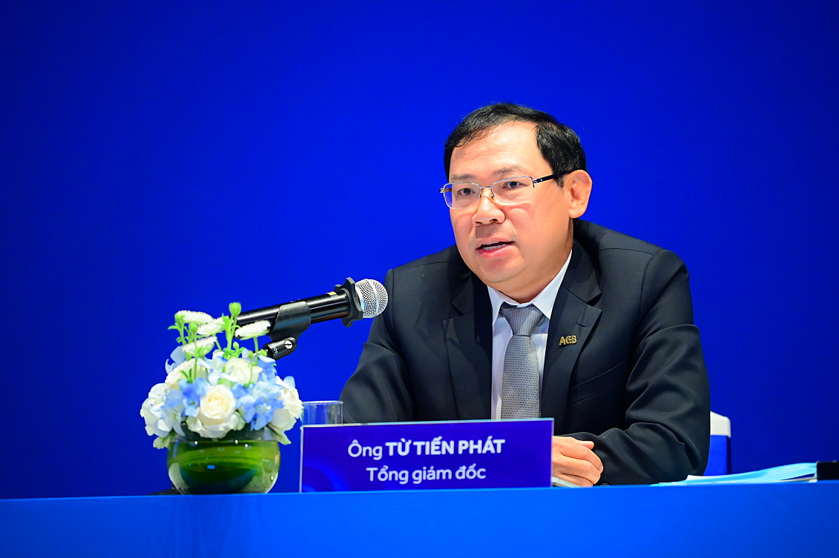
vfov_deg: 6.5
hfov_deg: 9.7
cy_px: 276
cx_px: 422
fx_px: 4938
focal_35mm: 212
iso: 6400
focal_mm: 200
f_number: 3.2
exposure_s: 1/320
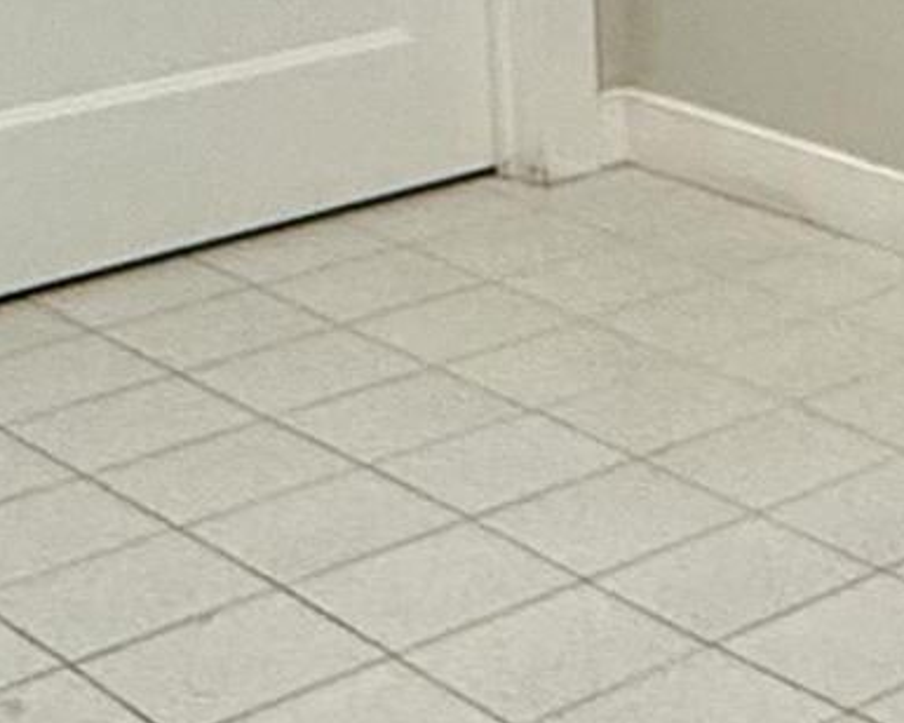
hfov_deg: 15.7
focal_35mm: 109
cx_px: 1479
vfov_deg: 13.5
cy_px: -286
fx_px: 2916
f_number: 2.2
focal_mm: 2.22
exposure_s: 1/60
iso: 320
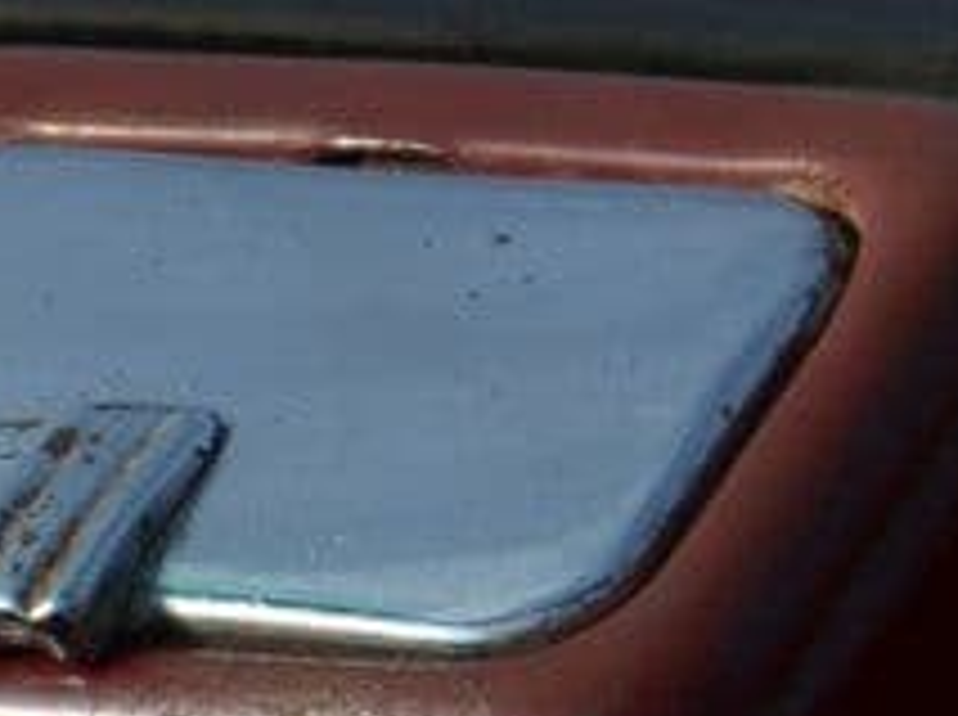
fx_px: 35366
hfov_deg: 1.6
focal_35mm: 1280
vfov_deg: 1.2
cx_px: -175
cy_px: 1887
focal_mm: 105
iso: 100
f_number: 8
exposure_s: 1/250
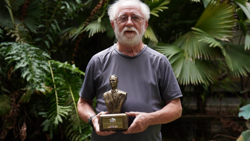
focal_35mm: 57
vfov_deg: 21.1
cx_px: 125
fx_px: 378
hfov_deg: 36.6
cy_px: 69
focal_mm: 36
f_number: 2.8
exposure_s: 1/640
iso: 200
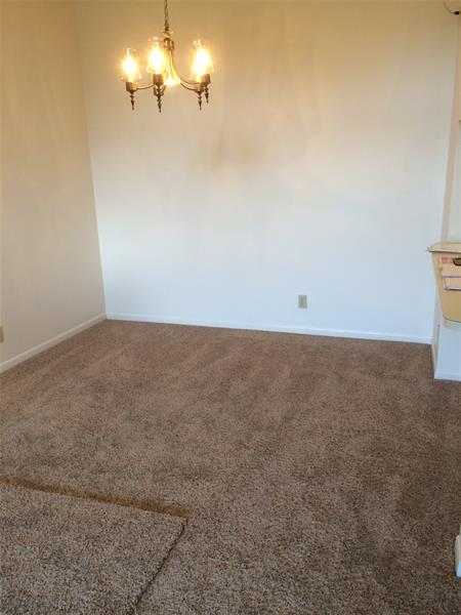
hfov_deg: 48.2
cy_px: 308
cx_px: 230
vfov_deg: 61.7
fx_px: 515
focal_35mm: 29
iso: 40
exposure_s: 1/30
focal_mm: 4.15
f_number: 2.2
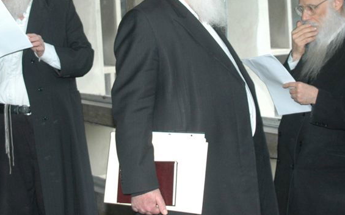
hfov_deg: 28.5
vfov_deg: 17.8
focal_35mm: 72
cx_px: 143
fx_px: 677
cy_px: 20
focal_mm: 26
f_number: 5
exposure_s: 1/60
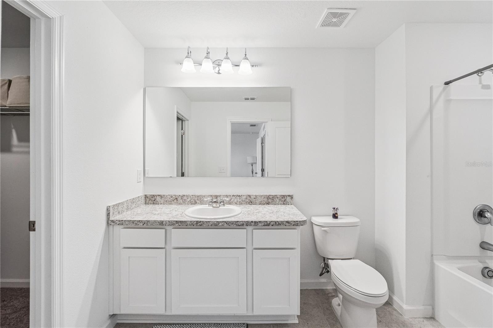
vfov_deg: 77.3
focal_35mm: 15
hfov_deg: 100.4
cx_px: 246
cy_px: 164
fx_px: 205
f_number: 9.5
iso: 1600
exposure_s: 1/125
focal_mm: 10
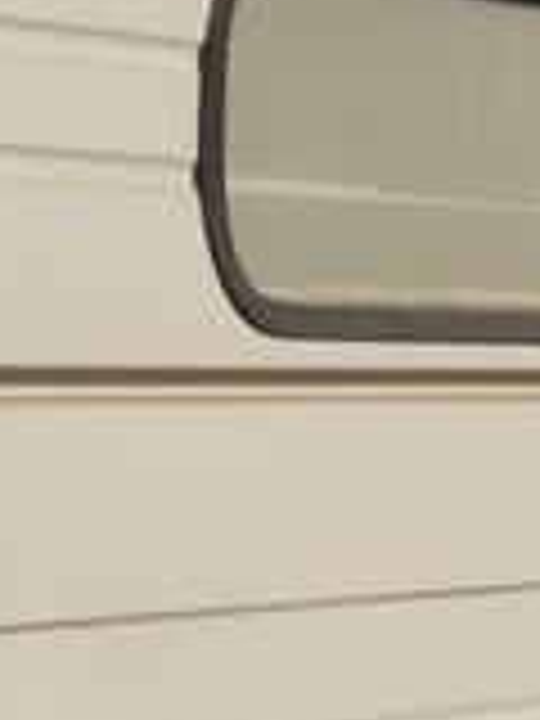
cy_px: 756
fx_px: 4784
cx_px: 1350
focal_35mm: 230
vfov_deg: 8.5
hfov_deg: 6.1
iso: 320
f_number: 16
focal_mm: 35
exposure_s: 1/150
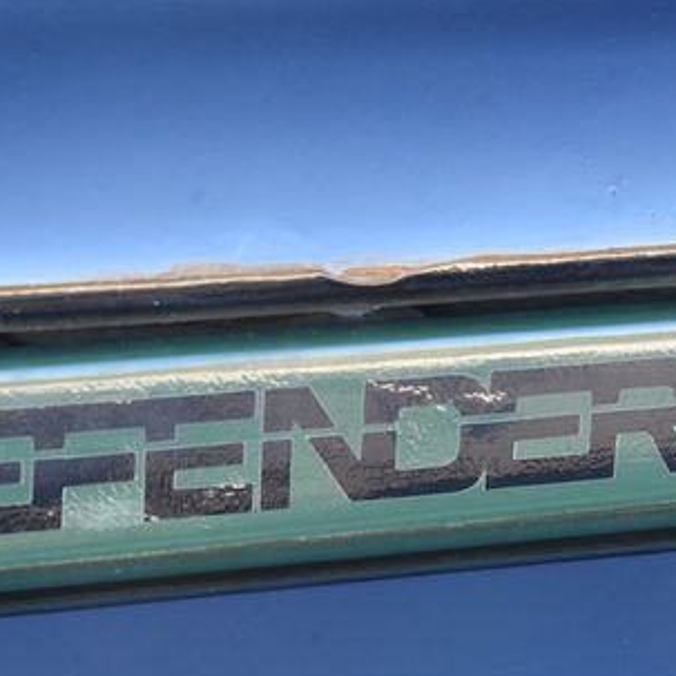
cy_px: 437
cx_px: 241
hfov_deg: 9.8
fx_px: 3933
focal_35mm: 178
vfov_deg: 9.8
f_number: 13
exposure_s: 1/80
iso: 2000
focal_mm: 66
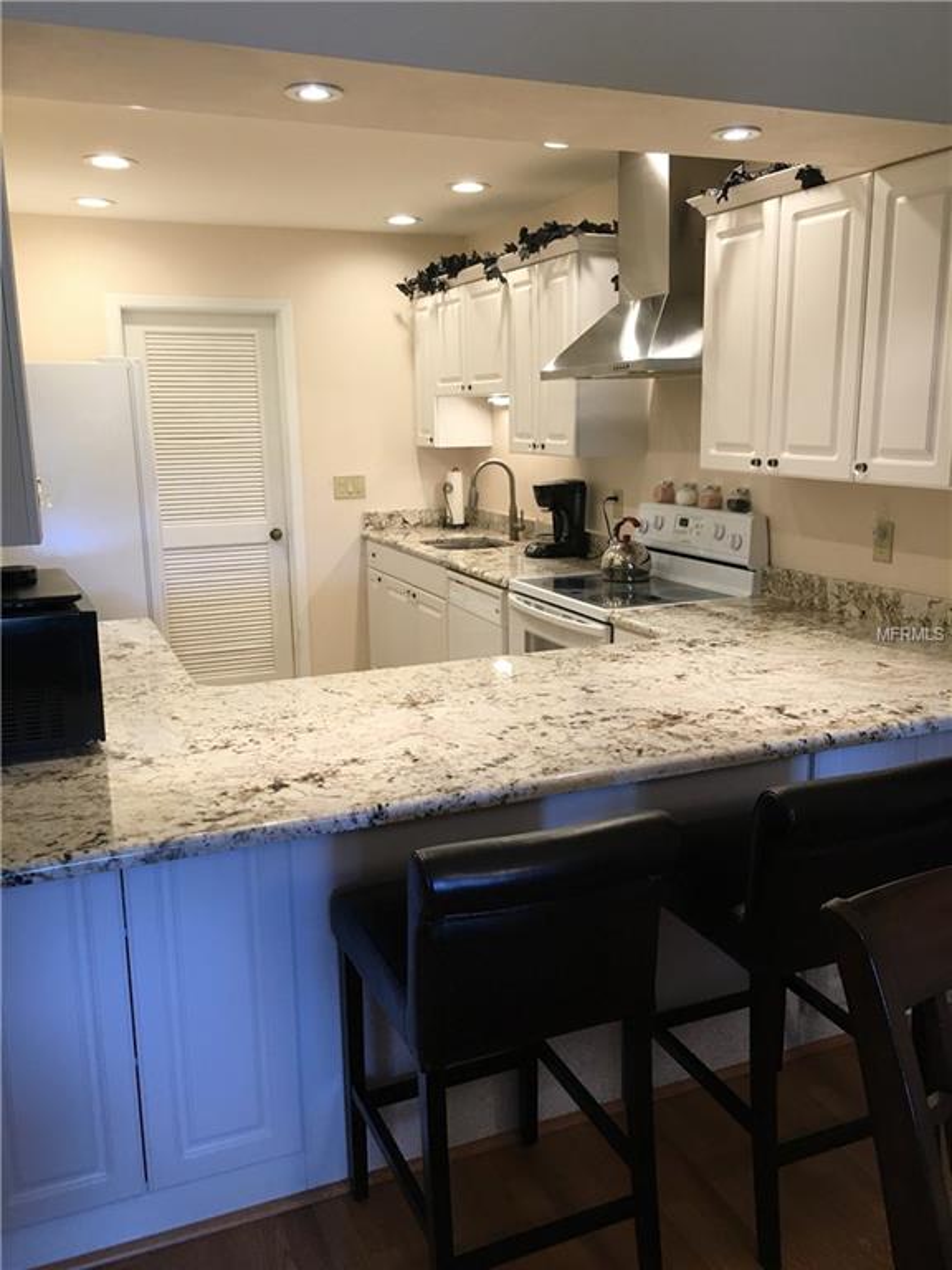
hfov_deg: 48.2
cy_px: 635
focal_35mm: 29
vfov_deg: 61.7
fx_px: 1063
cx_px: 476
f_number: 2.2
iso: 40
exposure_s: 1/30
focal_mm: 4.15
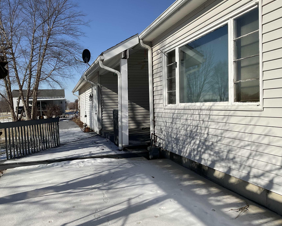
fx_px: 259
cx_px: 136
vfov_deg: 47.1
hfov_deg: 57.2
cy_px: 115
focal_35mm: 31
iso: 16
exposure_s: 1/4405
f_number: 1.8
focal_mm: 3
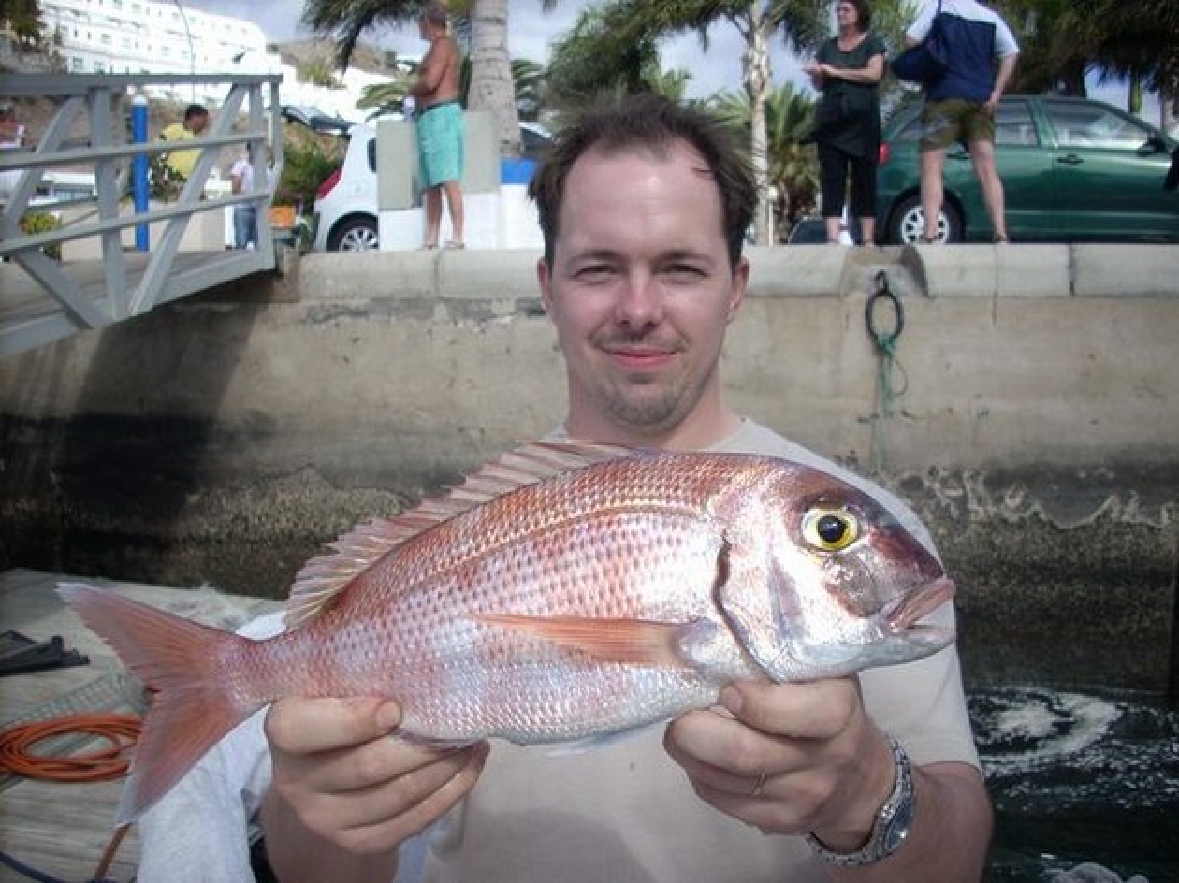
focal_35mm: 37
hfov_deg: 50.2
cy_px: 442
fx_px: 1260
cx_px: 590
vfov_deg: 38.6
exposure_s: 1/229
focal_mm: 6.2
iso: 64
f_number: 5.6
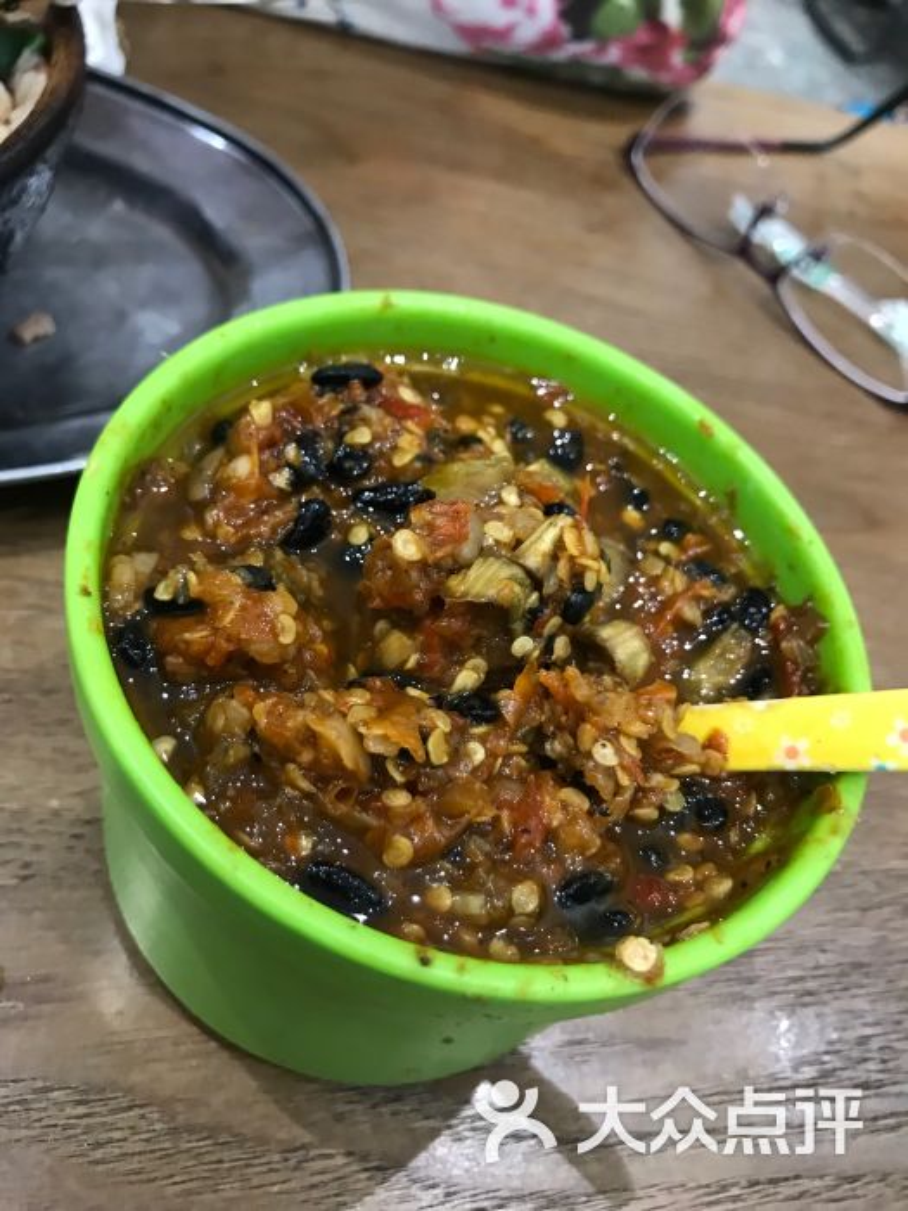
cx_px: 454
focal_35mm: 28
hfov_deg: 49.7
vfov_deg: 63.4
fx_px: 979
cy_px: 606
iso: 80
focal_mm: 3.99
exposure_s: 1/17
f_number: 1.8
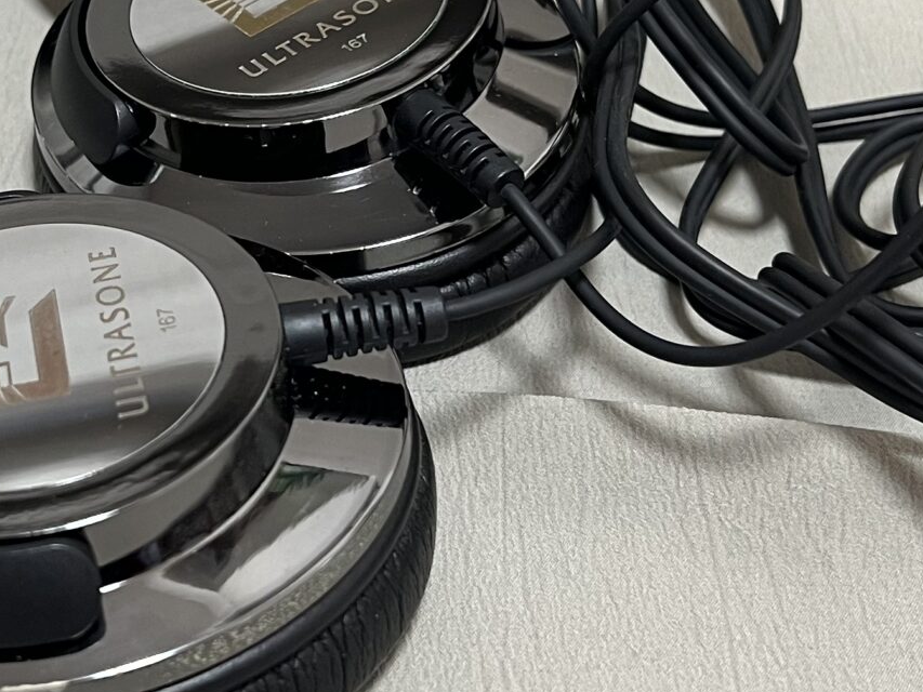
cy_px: 136
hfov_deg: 24.7
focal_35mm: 78
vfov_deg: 18.7
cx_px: 225
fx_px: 2080
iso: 125
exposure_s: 1/50
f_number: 1.5
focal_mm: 5.7
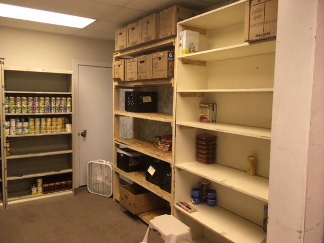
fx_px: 271
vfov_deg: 48.2
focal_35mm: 29
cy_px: 122
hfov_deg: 61.7
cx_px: 162
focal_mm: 4.15
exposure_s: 1/30
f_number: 2.2
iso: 80
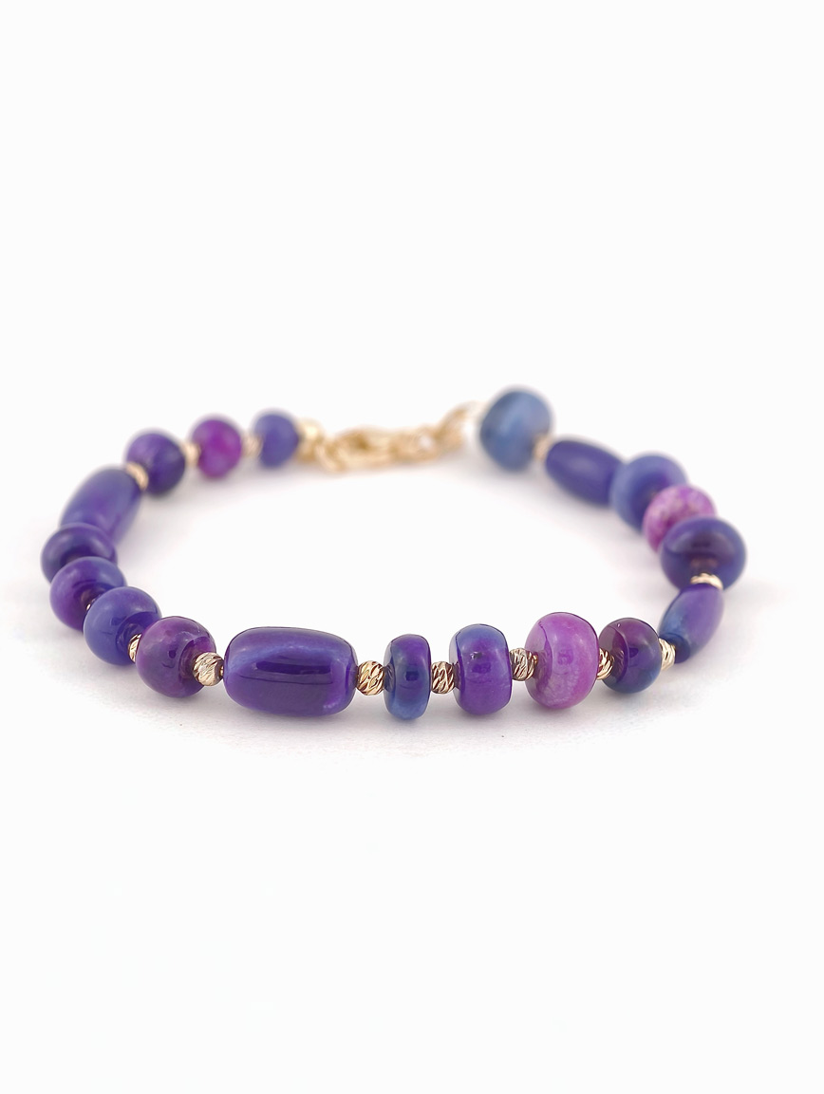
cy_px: 547
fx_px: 3135
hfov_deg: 15.0
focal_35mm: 99
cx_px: 412
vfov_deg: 19.8
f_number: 2.67
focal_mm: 22.48
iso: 125
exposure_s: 1/161
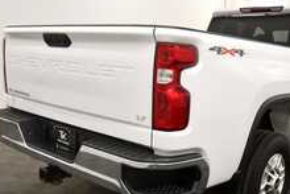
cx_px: 190
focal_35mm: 40
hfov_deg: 47.7
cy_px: 121
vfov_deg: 33.3
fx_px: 322
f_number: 5.3
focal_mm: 15
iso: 800
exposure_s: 1/200
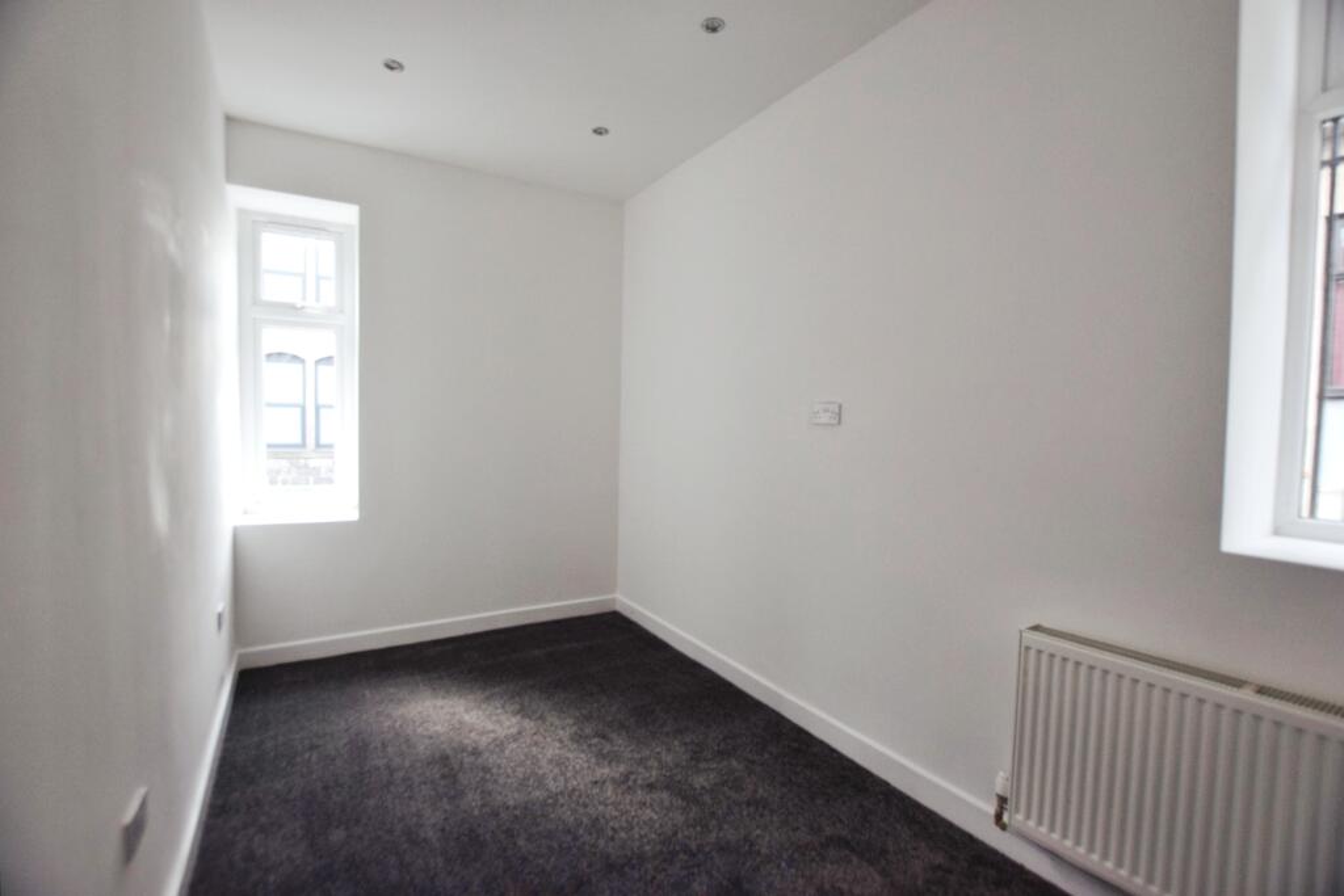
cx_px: 672
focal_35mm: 15
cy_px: 448
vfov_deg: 77.3
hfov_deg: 100.4
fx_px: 560
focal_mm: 10
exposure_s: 1/60
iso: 640
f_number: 4
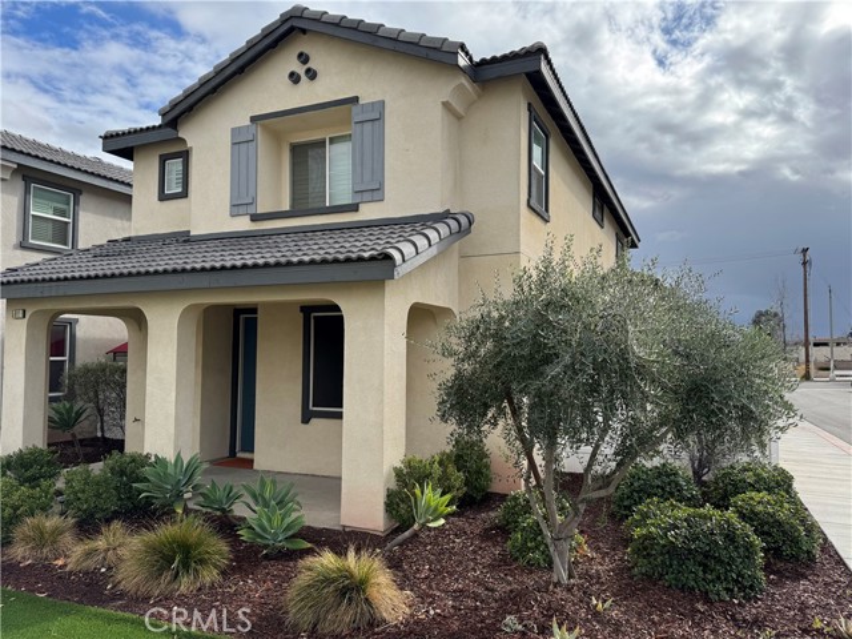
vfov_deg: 56.8
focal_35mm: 24
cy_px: 320
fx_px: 591
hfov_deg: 71.6
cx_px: 426
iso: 80
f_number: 1.78
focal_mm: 6.76
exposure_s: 1/3802
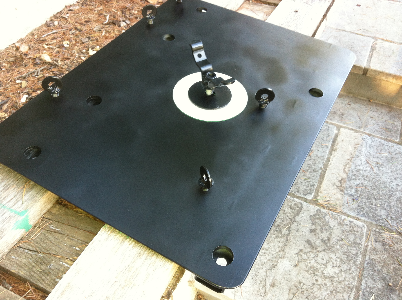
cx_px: 201
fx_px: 406
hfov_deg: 52.7
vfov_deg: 40.6
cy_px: 150
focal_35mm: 35
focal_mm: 3.85
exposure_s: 1/15
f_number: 2.8
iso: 100
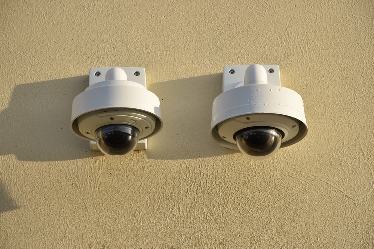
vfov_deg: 6.5
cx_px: 187
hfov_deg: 9.8
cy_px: 124
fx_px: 2182
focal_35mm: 210
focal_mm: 140
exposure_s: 1/200
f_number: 10
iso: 125
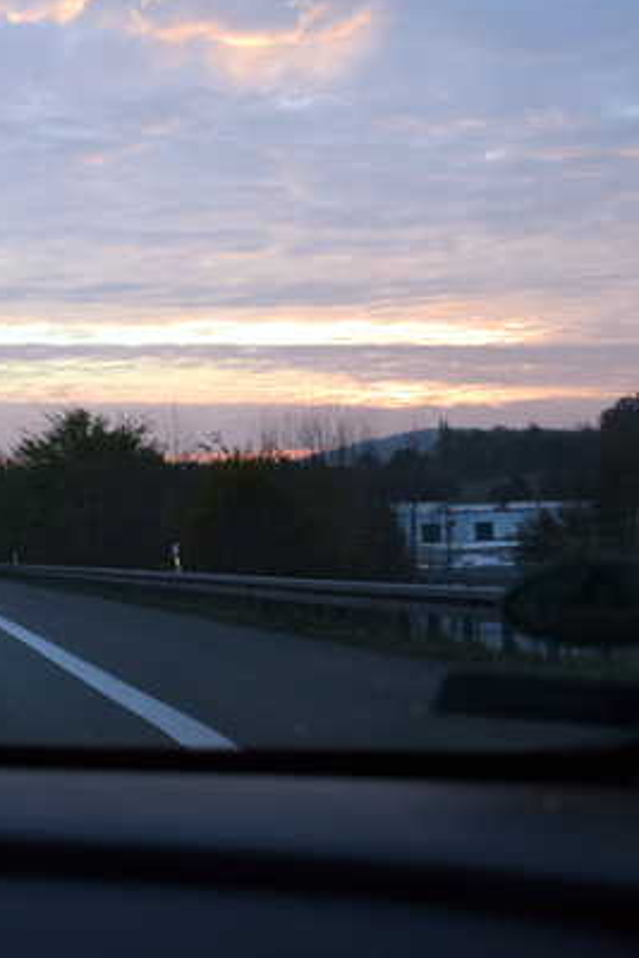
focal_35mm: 75
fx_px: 1995
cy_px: 381
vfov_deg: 26.9
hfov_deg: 17.7
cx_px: -12
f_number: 4
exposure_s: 1/500
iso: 1250
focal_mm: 25
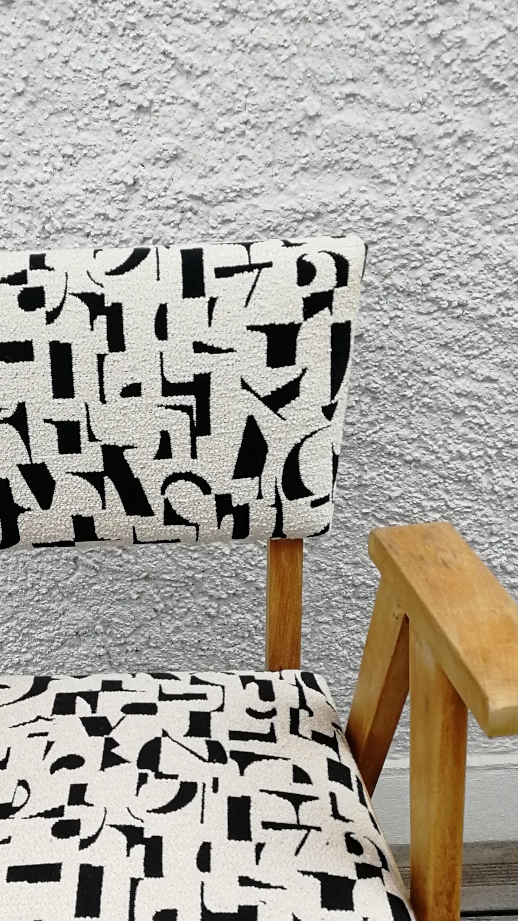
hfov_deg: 23.7
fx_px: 1221
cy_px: 717
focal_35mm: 50
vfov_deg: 39.9
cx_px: 131
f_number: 2.2
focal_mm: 3.95
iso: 50
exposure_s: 1/211
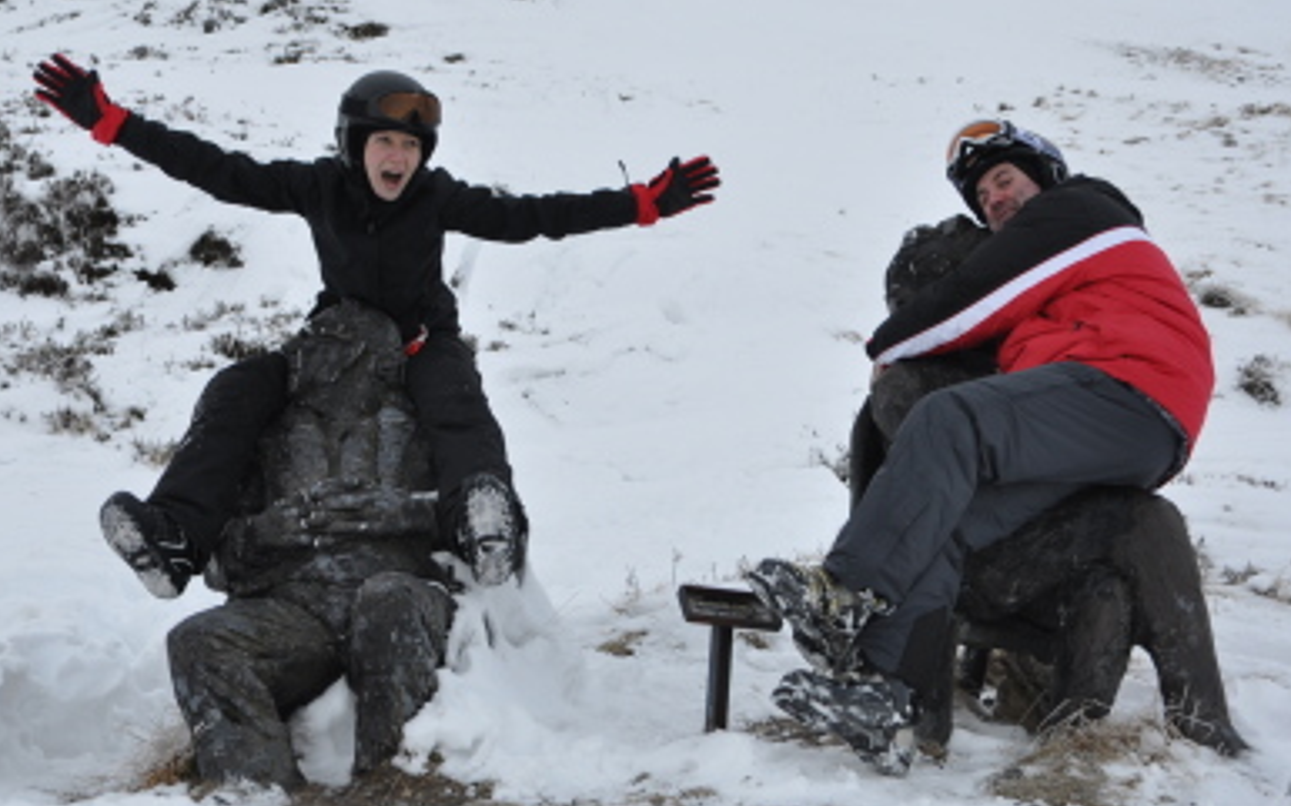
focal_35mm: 95
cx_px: 525
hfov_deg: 21.8
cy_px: 366
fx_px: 3342
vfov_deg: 13.8
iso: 200
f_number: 7.1
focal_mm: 50
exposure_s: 1/60
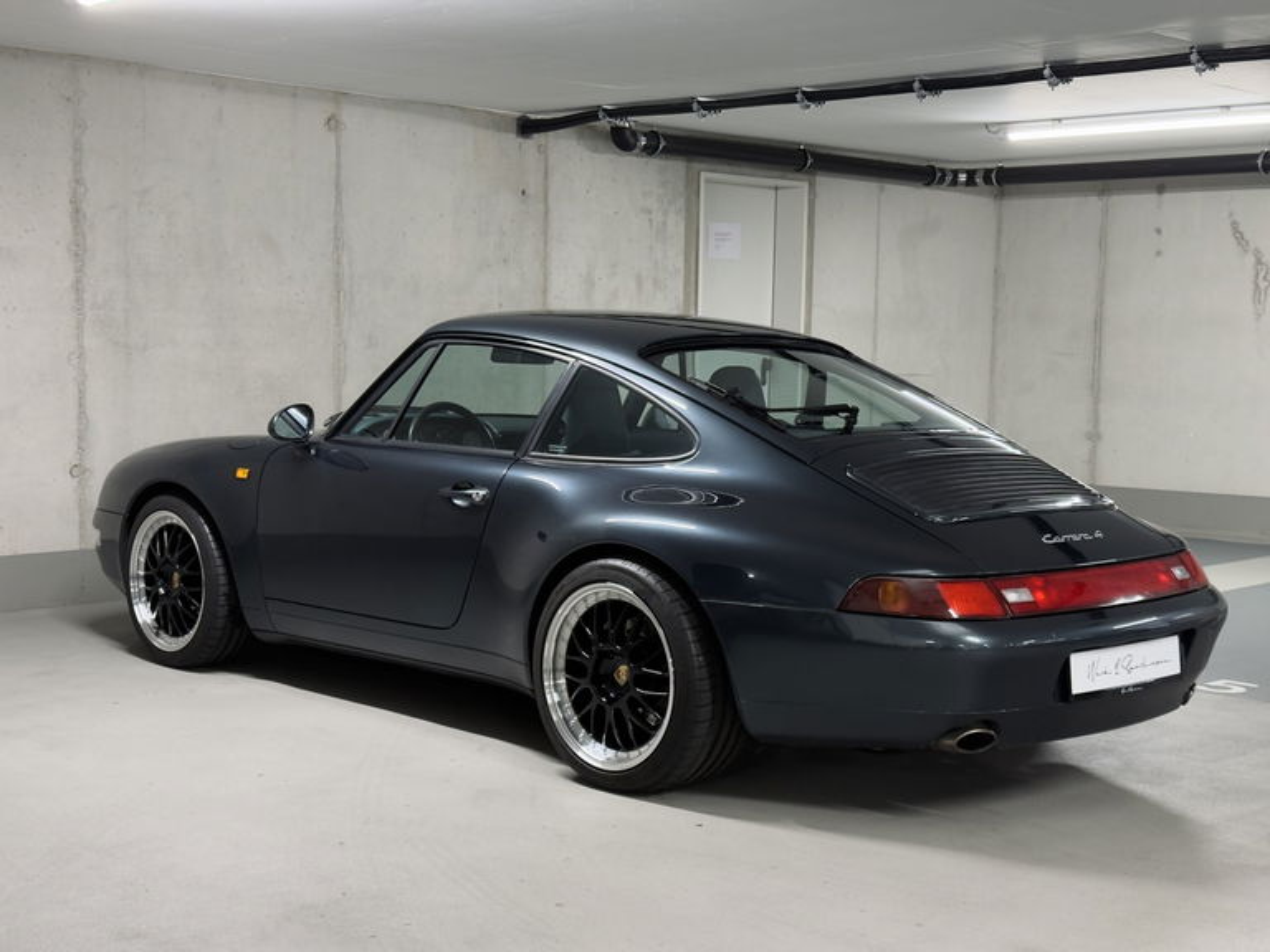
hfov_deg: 39.7
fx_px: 1761
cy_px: 476
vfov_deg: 30.3
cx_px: 635
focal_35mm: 48
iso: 200
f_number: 1.78
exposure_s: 1/50
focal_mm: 6.76
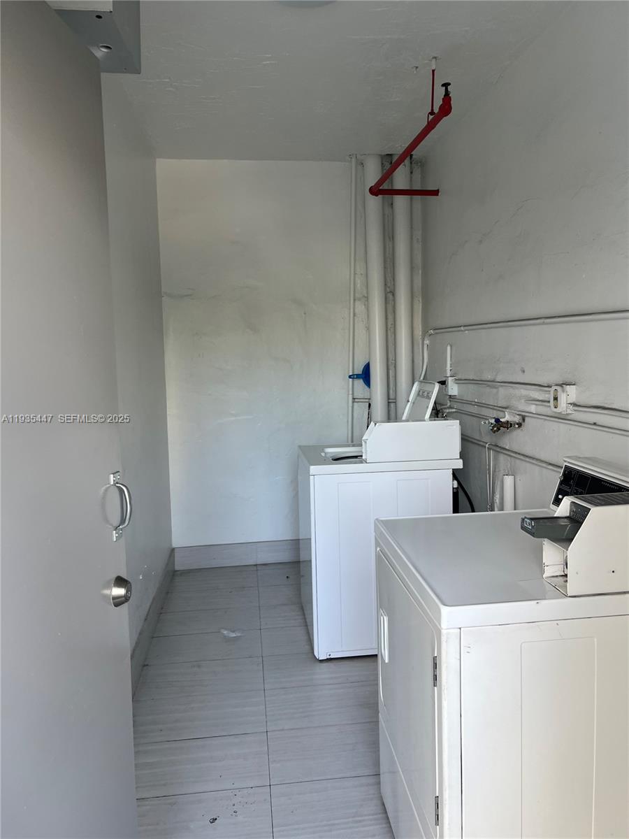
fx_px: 630
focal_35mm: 26
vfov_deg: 67.3
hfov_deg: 53.1
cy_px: 420
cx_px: 314
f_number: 1.5
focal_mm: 5.7
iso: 32
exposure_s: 1/135
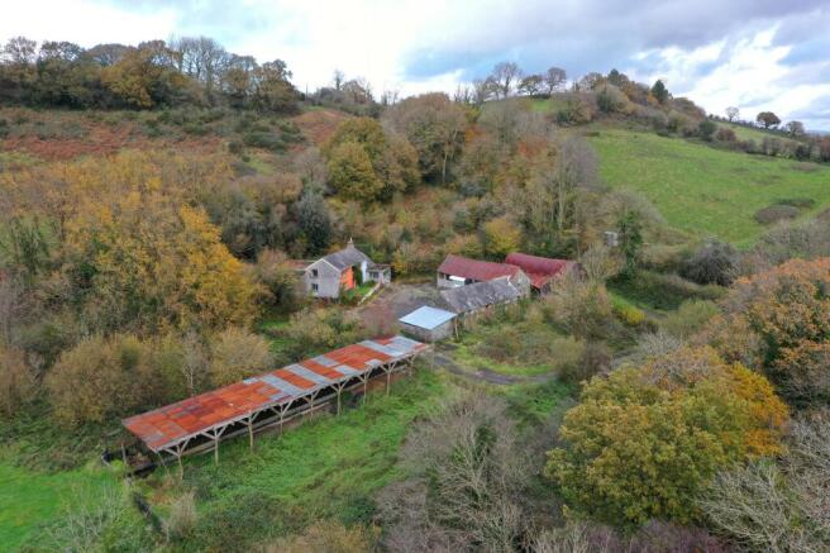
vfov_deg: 46.4
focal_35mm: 28
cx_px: 415
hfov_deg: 65.5
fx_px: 645
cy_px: 276
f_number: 4.5
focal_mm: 10.3
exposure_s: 1/160
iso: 100
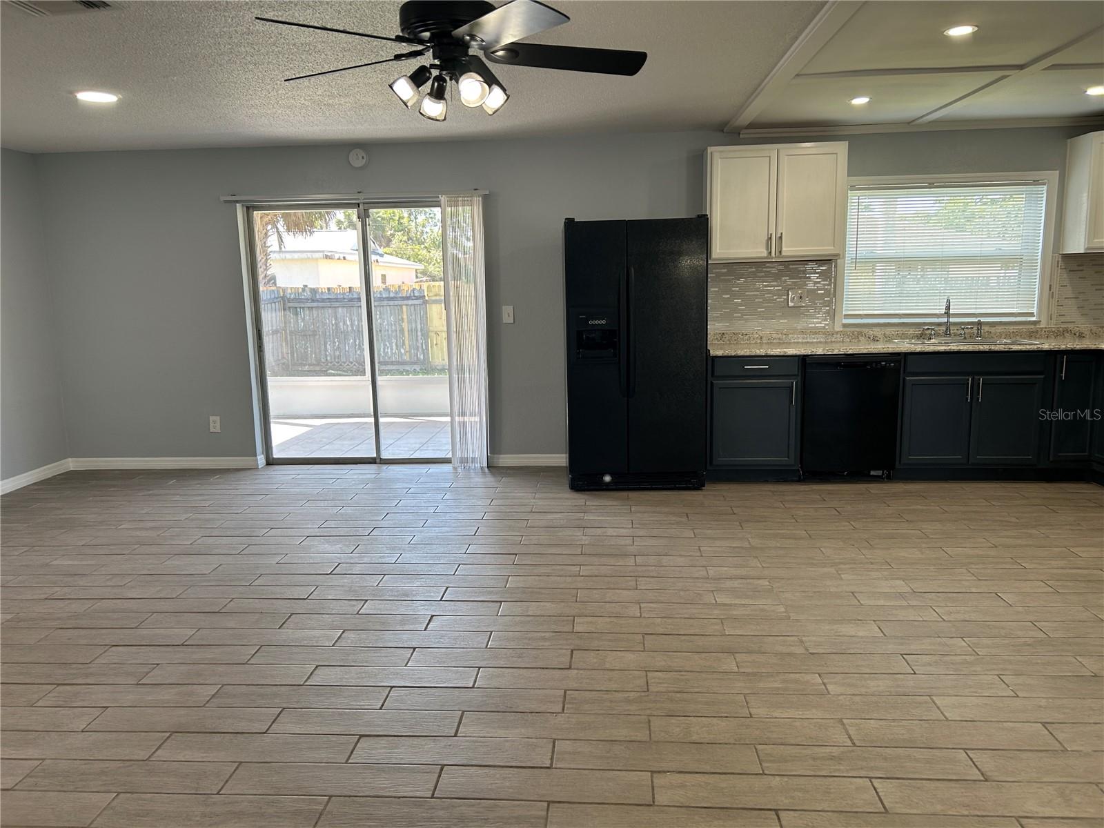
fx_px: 829
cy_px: 414
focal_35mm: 26
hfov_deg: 67.3
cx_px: 552
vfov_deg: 53.1
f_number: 1.5
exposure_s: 1/120
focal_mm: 5.7
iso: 50
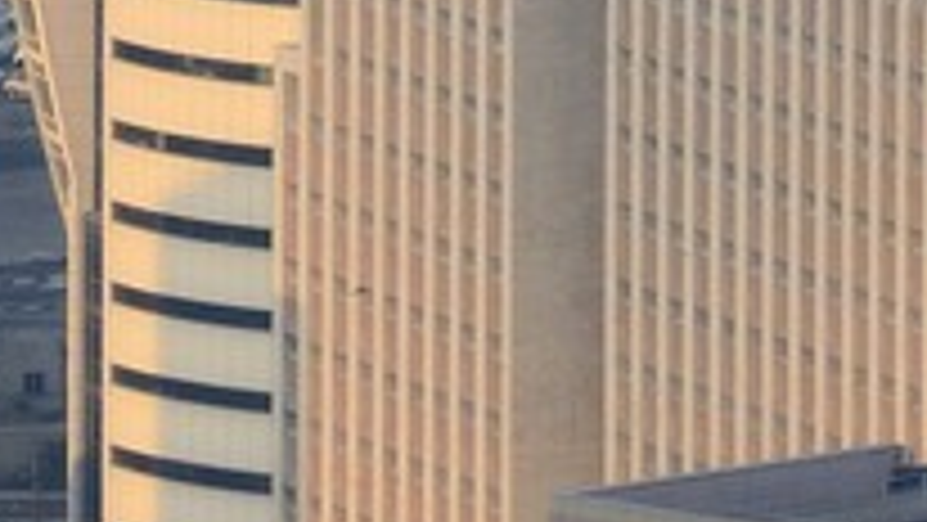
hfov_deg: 1.4
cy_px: -662
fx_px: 39068
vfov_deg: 0.8
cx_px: -2470
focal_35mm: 1589
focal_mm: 195
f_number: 5.6
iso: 200
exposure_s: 1/250
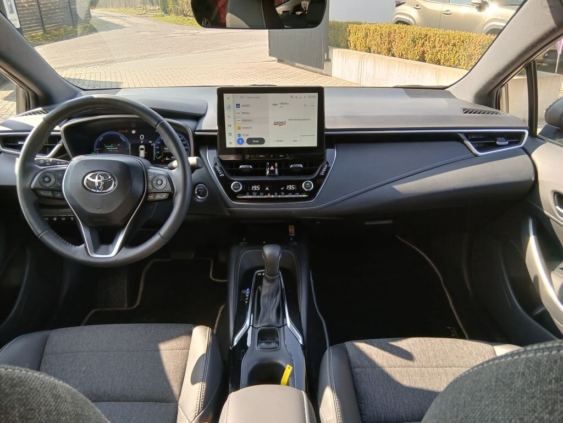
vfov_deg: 53.1
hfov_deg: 67.3
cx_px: 282
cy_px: 212
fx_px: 423
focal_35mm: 26
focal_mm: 3.98
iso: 32
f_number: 1.8
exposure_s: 1/50
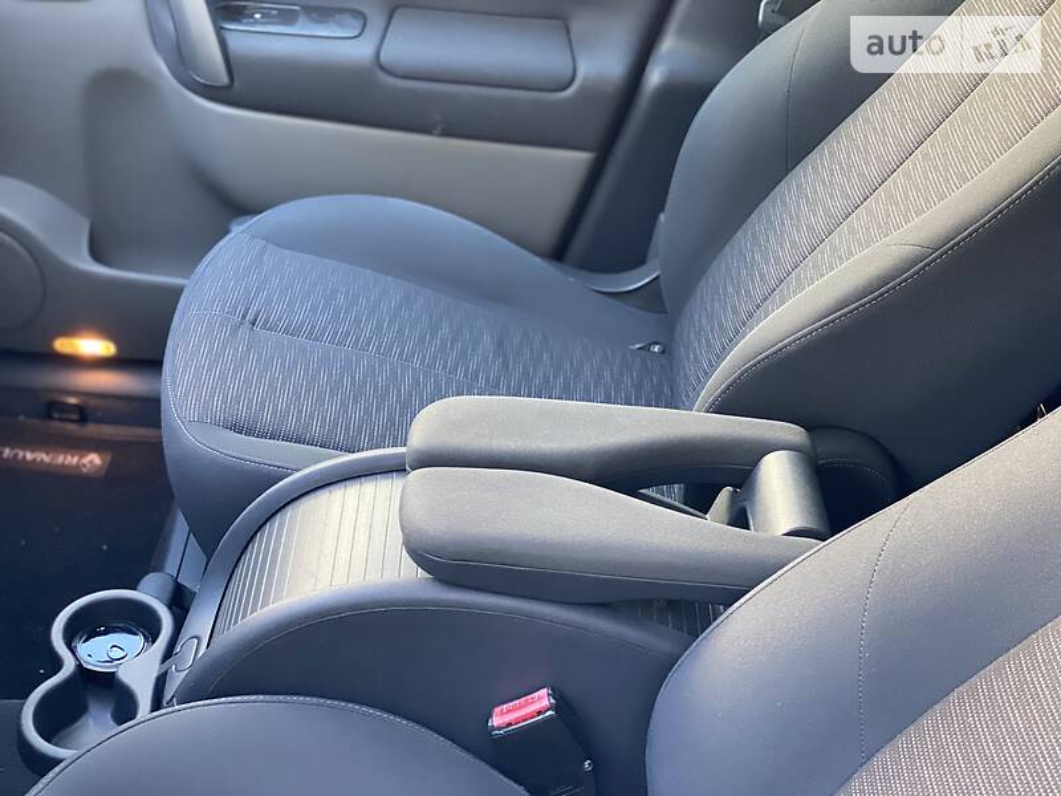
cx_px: 530
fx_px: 1594
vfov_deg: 28.0
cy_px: 398
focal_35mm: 52
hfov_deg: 36.8
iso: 250
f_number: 2
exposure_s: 1/63
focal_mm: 6
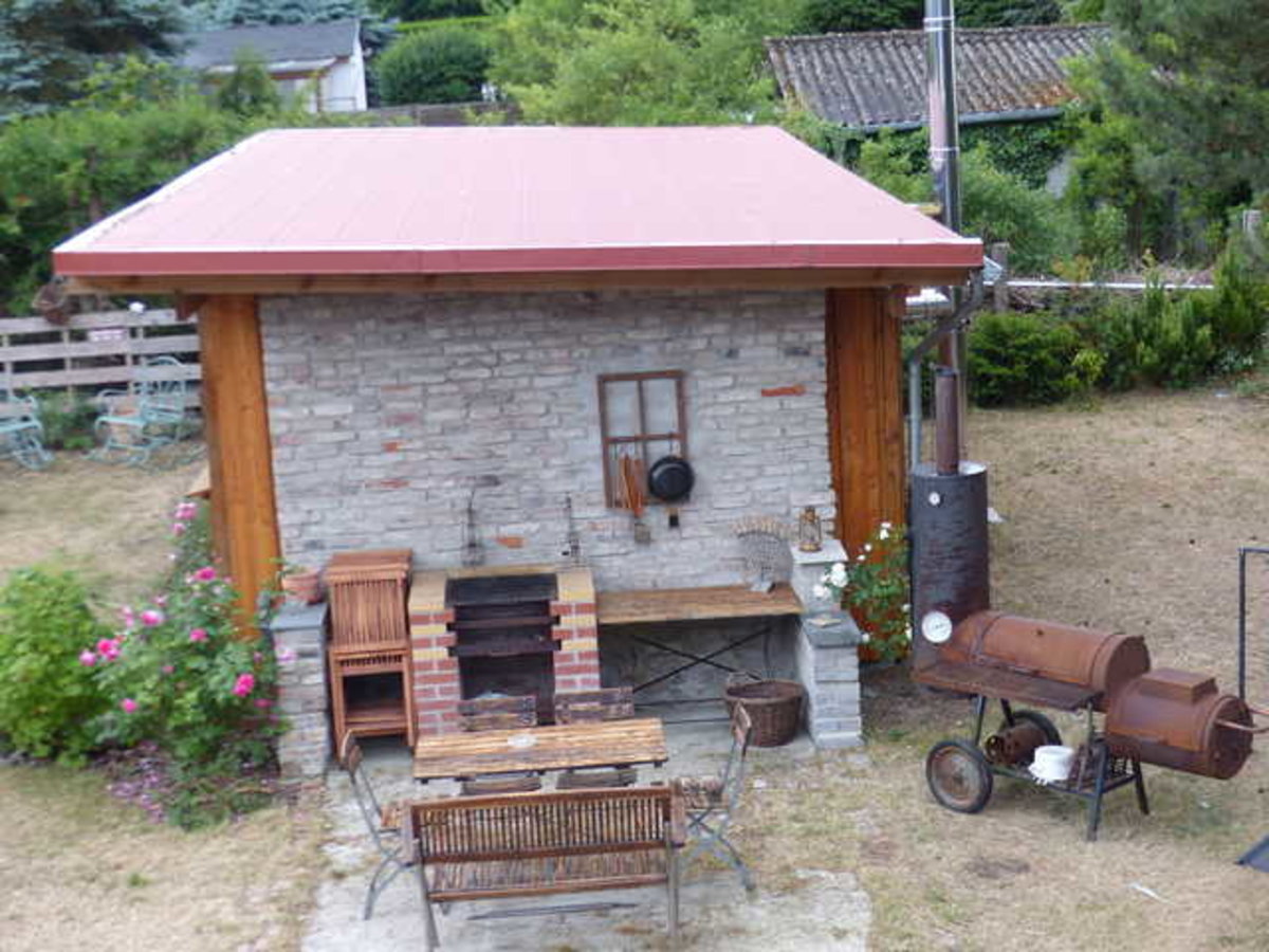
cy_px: 476
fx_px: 2529
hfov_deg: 28.2
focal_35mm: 69
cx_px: 634
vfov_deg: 21.3
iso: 100
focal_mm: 12.5
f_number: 2.8
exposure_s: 1/80
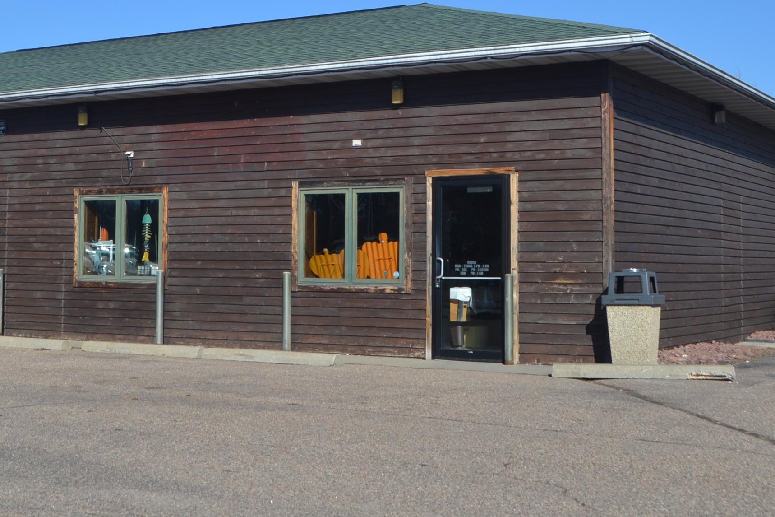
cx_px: 272
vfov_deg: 22.8
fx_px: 1270
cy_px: 153
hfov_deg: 33.7
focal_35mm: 59
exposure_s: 1/200
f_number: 7.1
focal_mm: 22
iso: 100
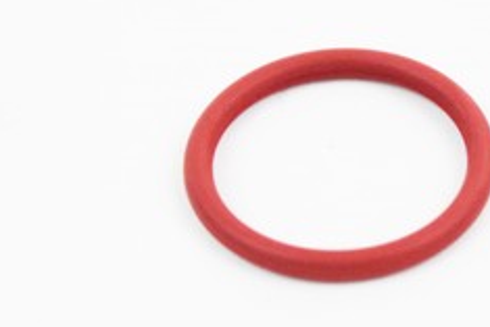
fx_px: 3056
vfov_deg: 6.1
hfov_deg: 9.2
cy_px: 130
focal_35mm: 224
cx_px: 321
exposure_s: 1/60
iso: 1400
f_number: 5.6
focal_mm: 55
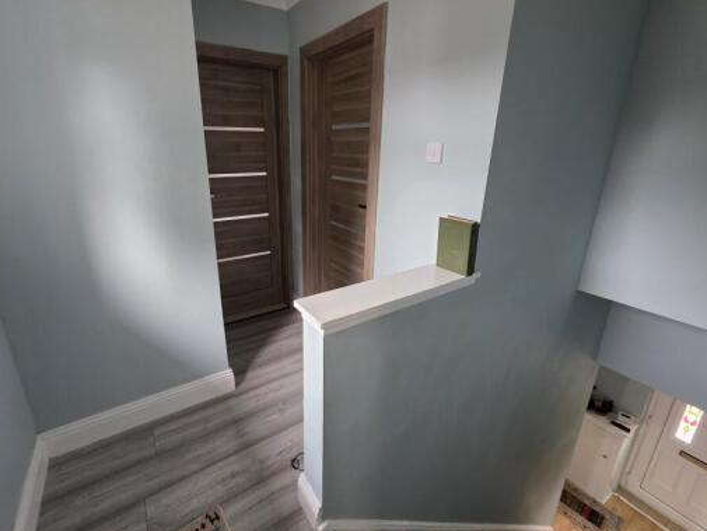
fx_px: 306
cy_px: 249
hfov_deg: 98.0
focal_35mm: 15
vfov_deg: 81.7
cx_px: 330
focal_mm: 2.2
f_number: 1.9
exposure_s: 1/50
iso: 320
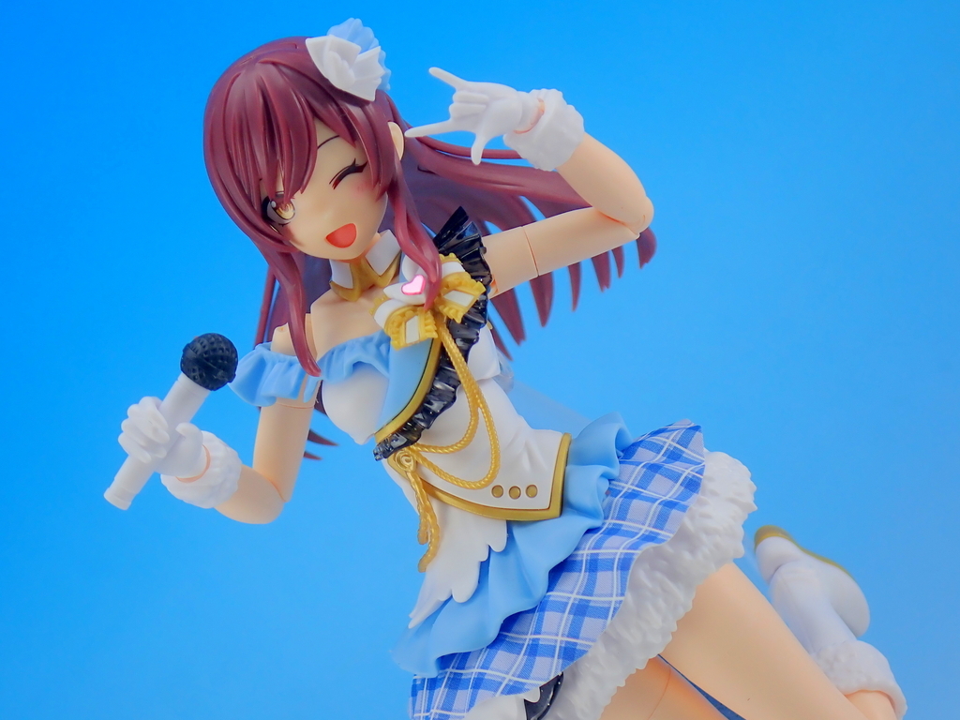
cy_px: 360
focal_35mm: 100
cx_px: 480
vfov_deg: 14.8
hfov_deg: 19.6
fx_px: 2773
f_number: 4.9
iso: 100
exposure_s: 1/15
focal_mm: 18
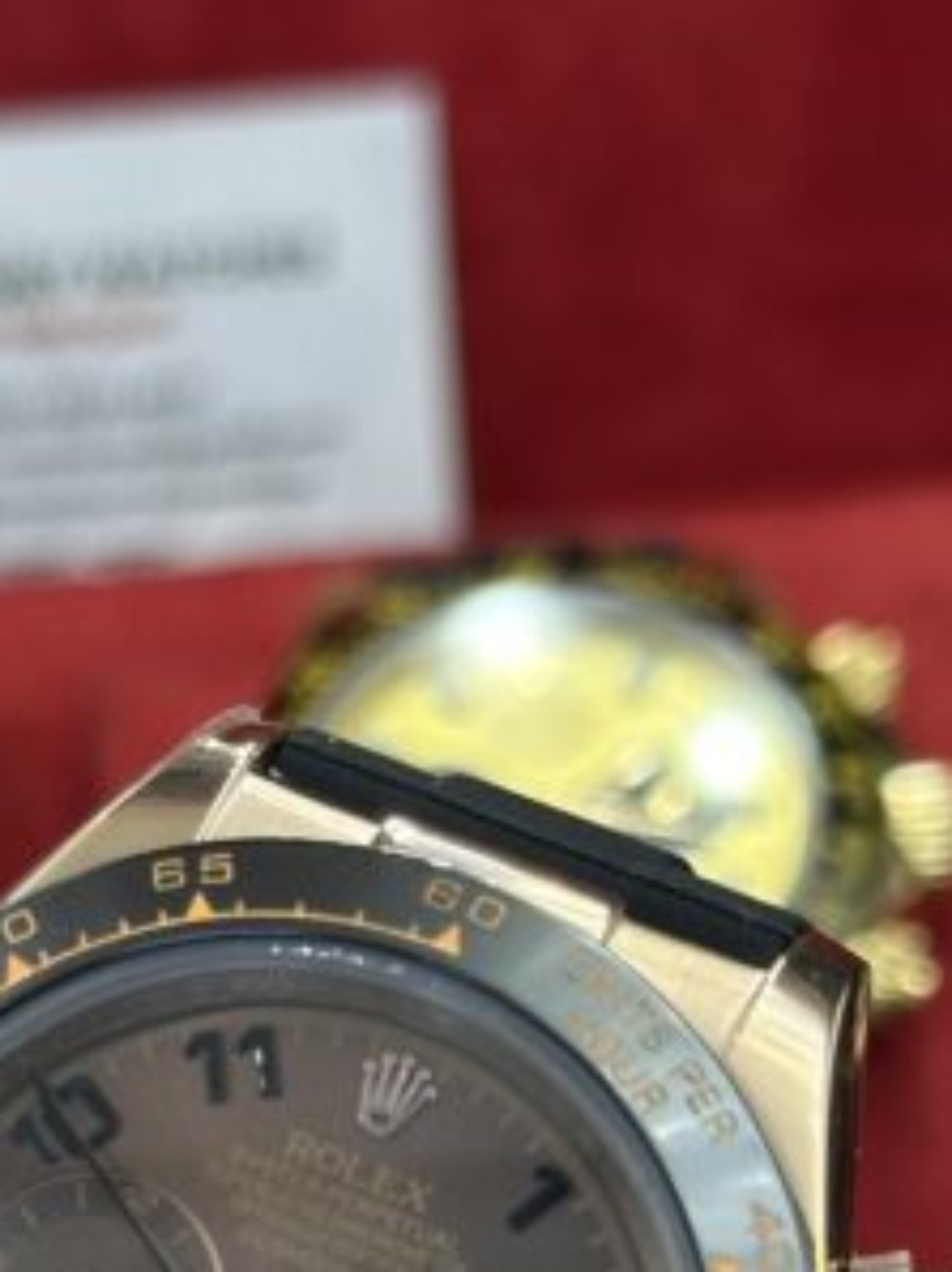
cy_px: 1421
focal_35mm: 129
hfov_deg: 11.5
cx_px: 346
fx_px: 4737
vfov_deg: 14.9
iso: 64
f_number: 1.78
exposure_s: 1/608
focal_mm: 6.86
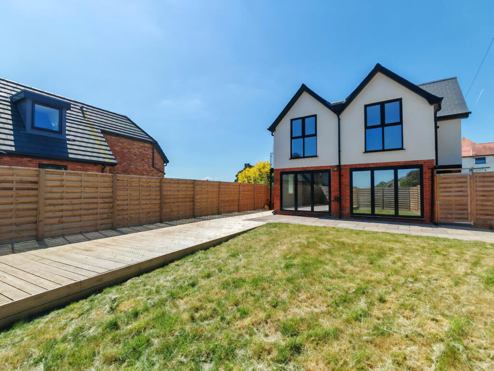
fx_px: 228
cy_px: 186
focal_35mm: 16
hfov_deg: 94.5
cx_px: 247
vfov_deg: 78.1
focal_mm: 1.96
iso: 50
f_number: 2.2
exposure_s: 1/1300
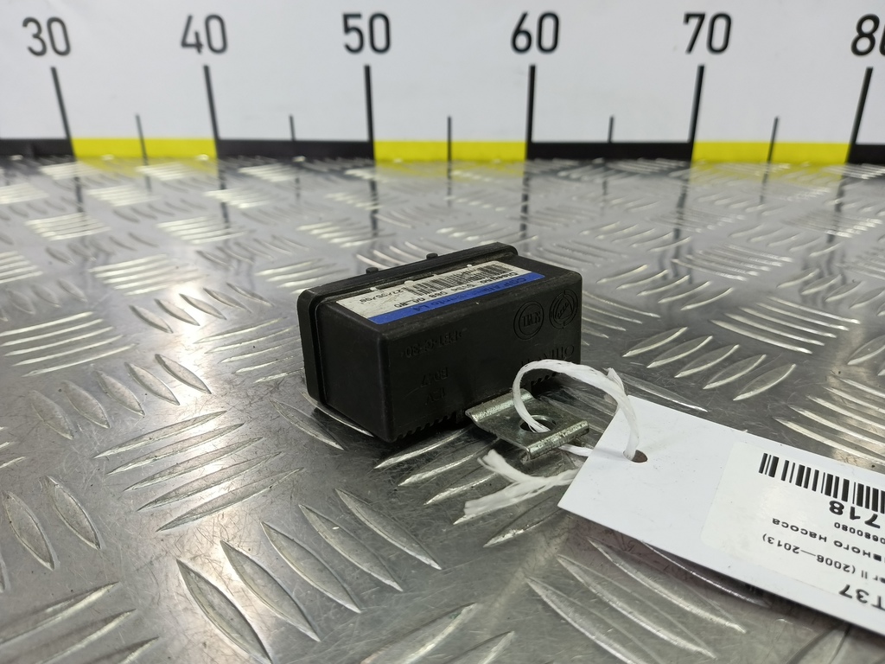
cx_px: 442
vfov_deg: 58.9
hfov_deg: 73.9
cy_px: 332
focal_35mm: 23
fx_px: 588
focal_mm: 4.11
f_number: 1.6
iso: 107
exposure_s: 1/50
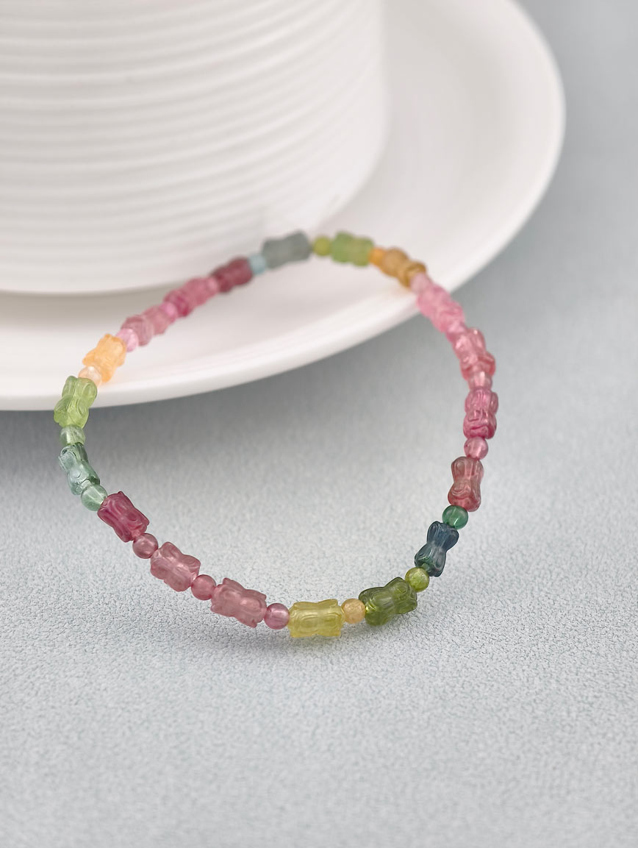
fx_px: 2084
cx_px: 319
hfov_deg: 17.4
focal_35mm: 85
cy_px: 424
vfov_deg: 23.0
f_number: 2.67
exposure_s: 1/160
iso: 125
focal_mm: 22.48
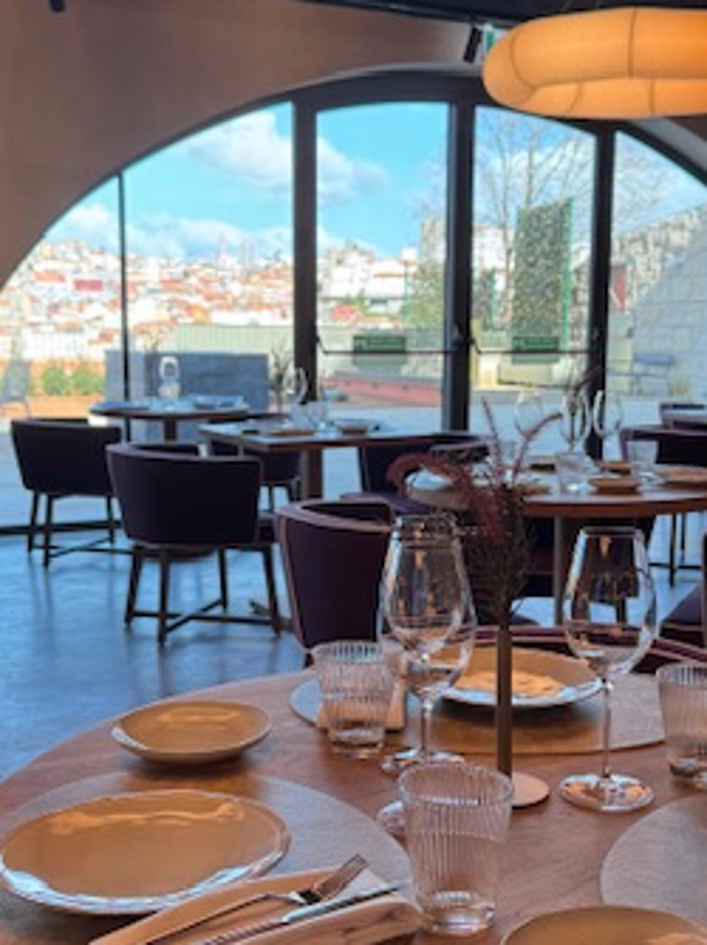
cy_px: 504
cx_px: 376
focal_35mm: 46
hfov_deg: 31.5
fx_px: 1254
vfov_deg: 41.2
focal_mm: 6.76
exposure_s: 1/200
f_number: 1.78
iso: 64
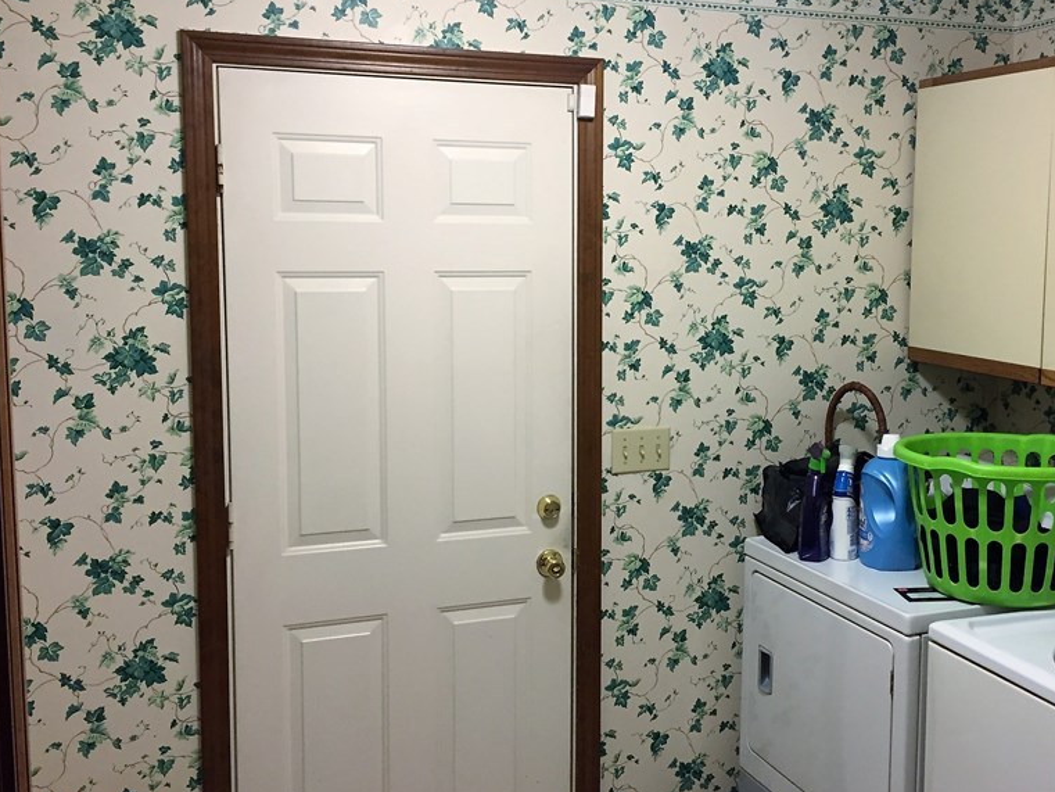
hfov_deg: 47.6
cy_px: 363
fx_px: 1189
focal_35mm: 39
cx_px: 636
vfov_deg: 36.8
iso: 100
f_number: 2.2
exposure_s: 1/30
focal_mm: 4.15
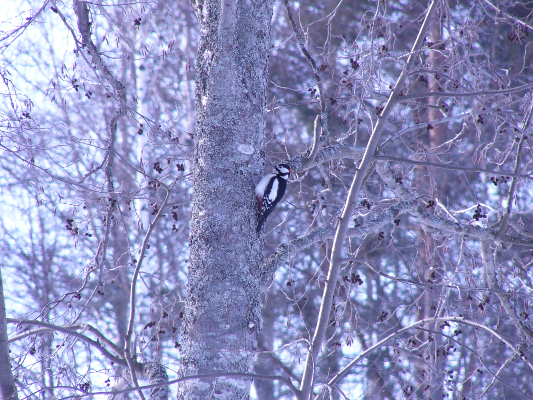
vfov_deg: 3.5
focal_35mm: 420
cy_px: 200
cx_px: 266
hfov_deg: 4.7
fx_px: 6467
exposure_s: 1/100
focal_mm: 55.2
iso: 50
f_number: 4
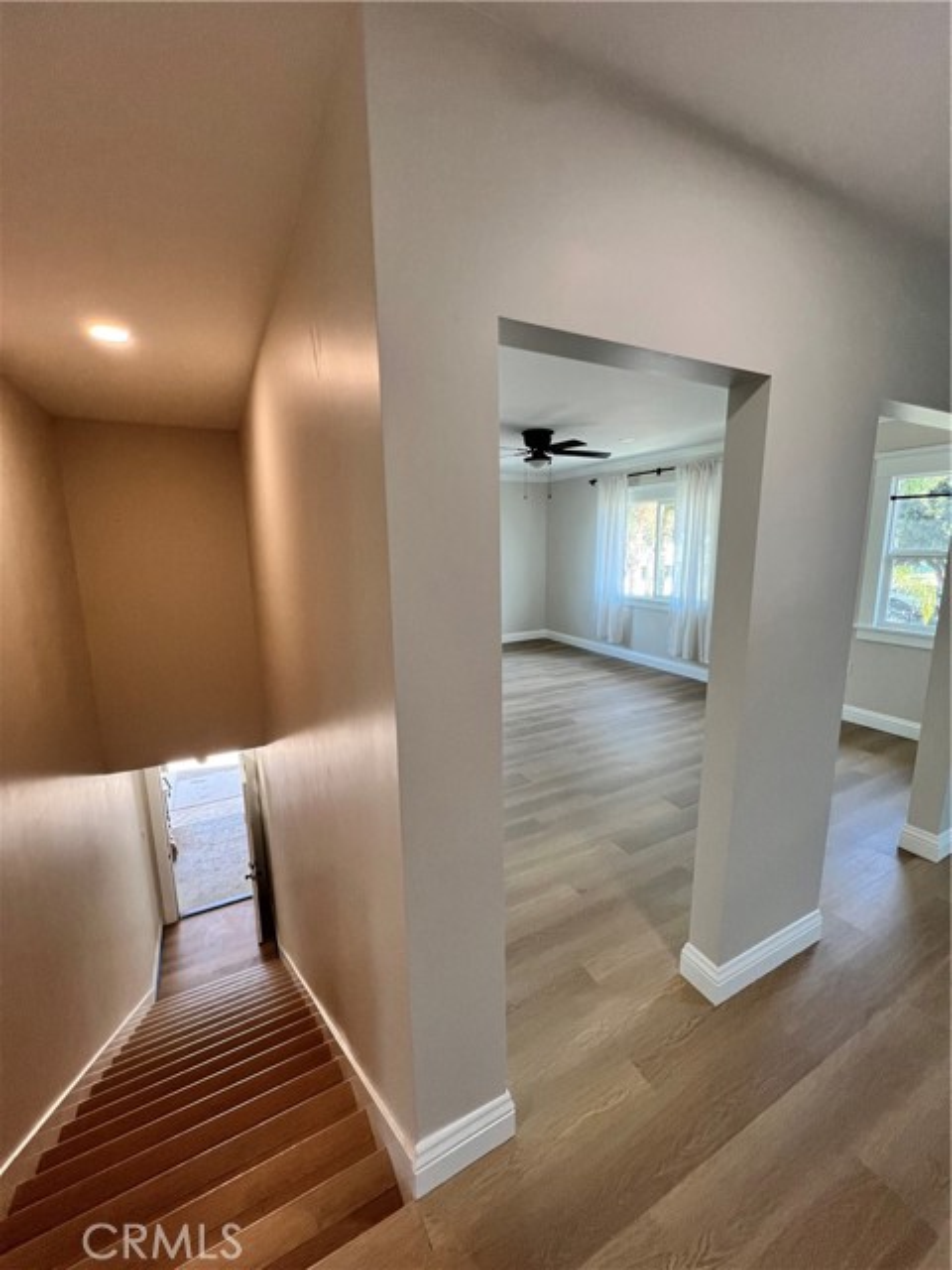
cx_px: 476
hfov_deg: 89.9
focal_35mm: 13
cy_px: 635
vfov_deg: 106.2
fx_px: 477
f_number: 1.8
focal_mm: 1.57
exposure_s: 1/120
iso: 160
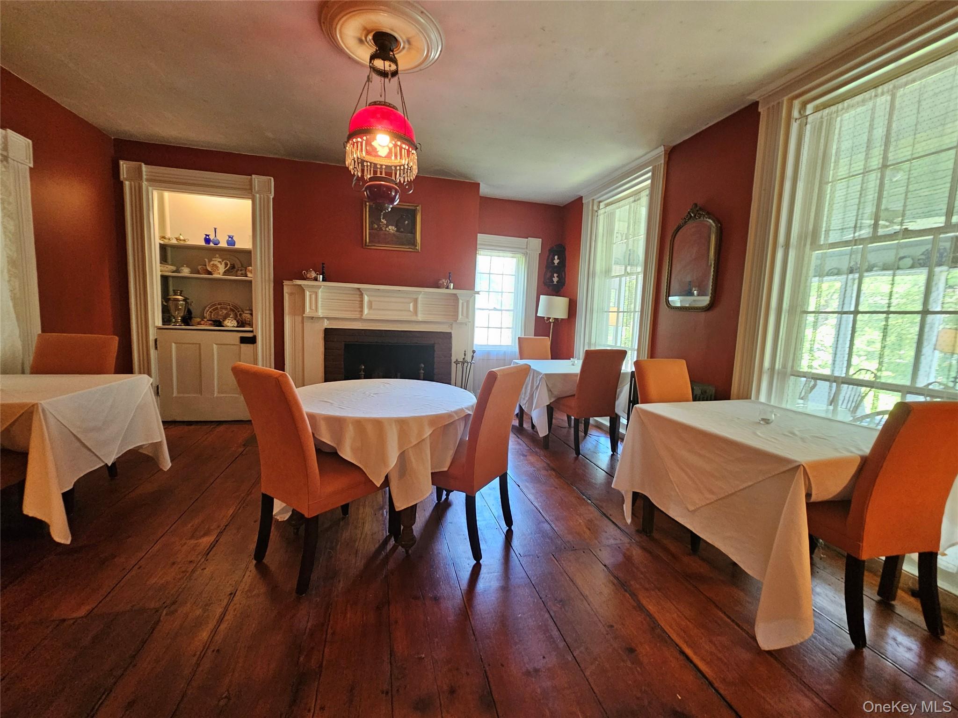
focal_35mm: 13
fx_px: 360
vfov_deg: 89.9
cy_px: 359
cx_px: 479
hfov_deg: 106.2
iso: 400
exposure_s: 1/30
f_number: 2.2
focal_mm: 2.2
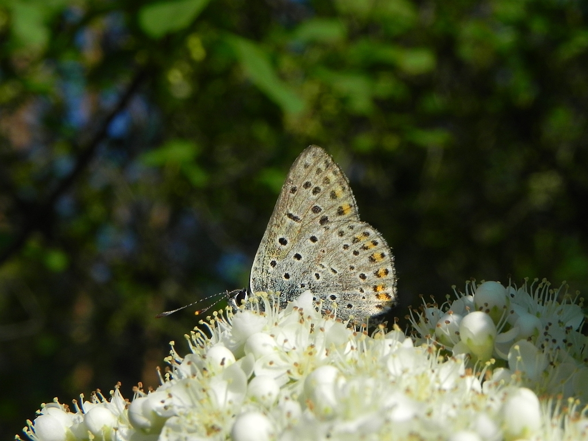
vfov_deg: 15.6
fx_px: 1614
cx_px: 294
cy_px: 220
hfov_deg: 20.7
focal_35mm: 95
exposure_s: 1/444
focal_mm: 16.9
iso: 160
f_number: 8
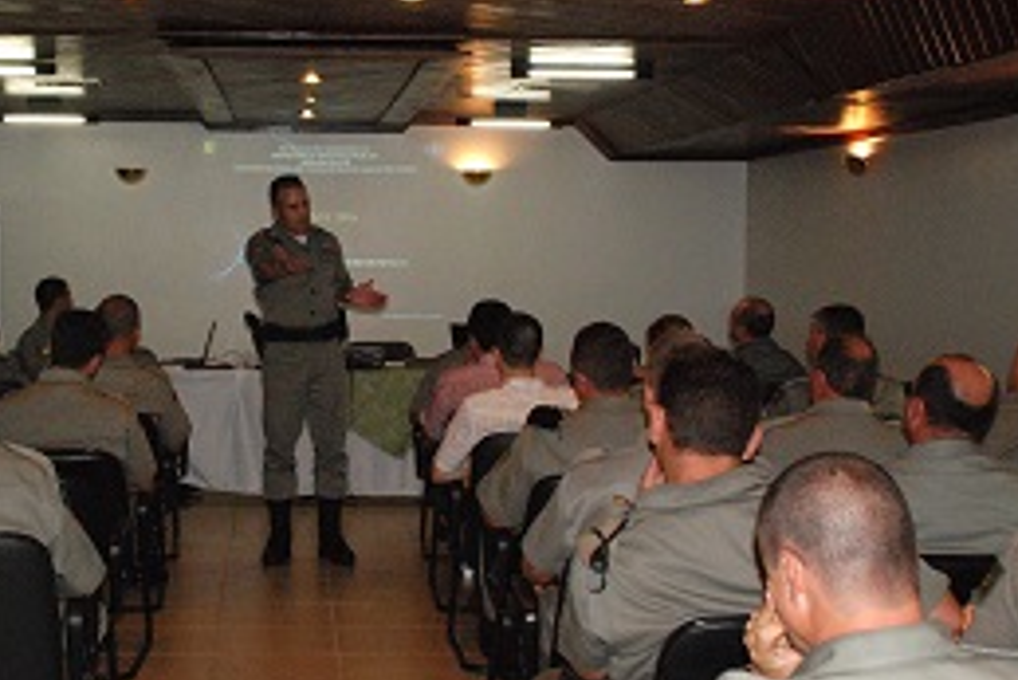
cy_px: 334
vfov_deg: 23.0
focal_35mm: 59
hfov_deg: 33.5
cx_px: 316
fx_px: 1669
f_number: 5.6
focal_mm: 24
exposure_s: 1/60
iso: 1600
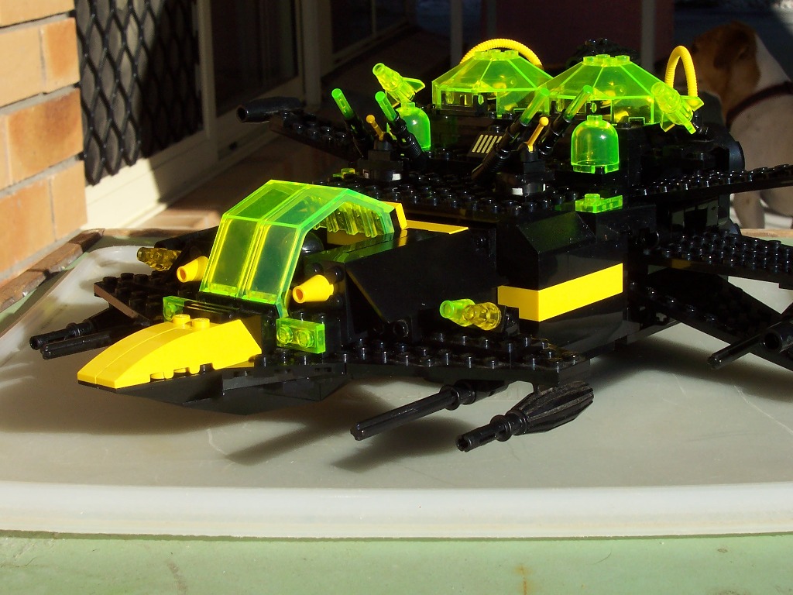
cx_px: 396
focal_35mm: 71
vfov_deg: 20.7
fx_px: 1627
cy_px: 298
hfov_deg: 27.4
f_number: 6.7
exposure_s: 1/250
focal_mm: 10.8
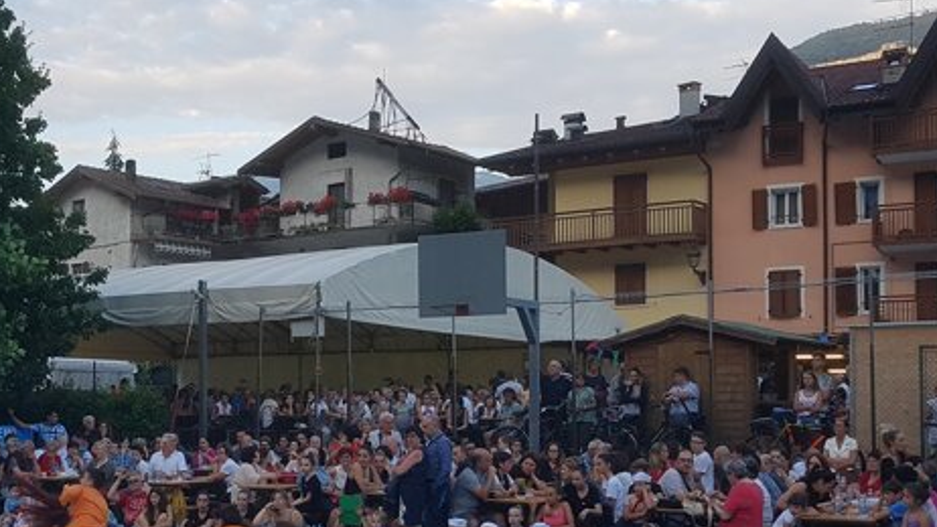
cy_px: 334
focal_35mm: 49
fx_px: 1218
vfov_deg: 24.4
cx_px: 292
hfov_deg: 41.4
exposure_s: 1/331
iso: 50
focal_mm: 4.2
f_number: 1.7
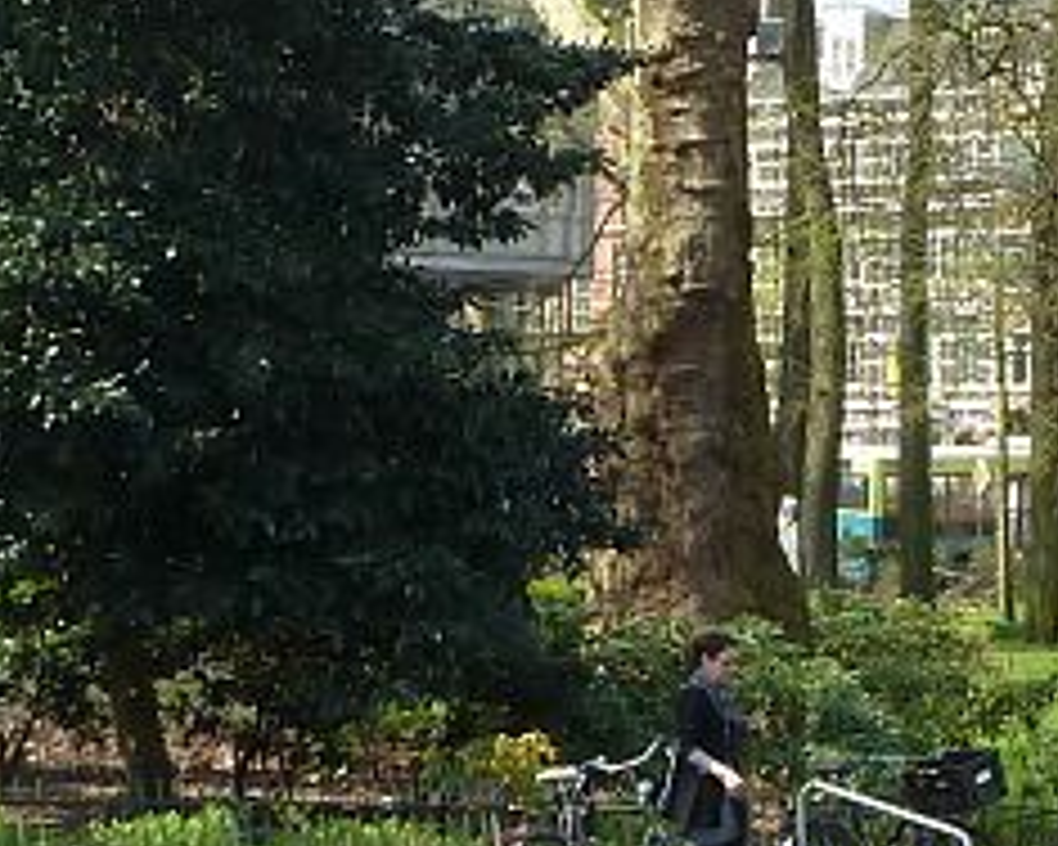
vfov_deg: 7.6
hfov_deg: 9.2
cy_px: 472
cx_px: 1643
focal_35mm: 204
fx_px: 6388
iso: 80
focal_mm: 7.9
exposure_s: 1/160
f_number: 4
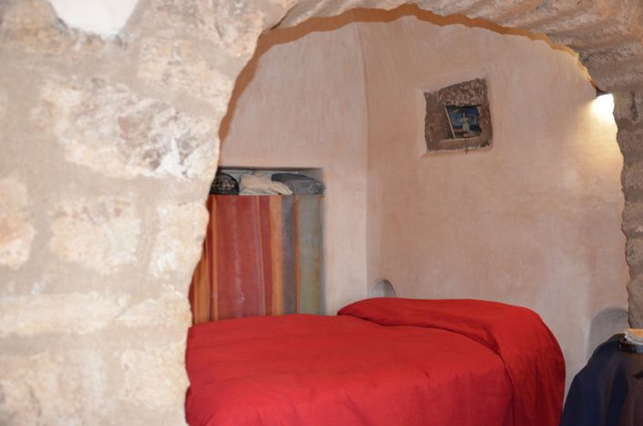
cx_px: 322
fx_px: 642
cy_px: 213
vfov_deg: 36.7
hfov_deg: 53.2
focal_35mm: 36
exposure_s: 1/60
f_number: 3.8
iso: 1600
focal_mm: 24
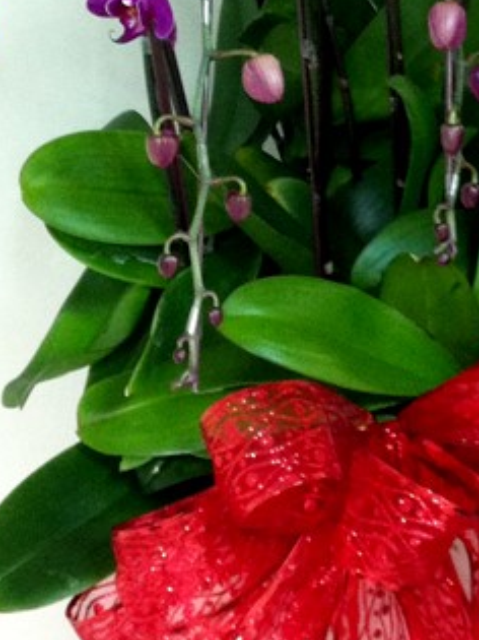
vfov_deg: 17.5
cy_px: 79
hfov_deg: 13.3
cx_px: 381
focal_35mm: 111
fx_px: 2049
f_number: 2.8
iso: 250
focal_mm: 3.85
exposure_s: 1/15
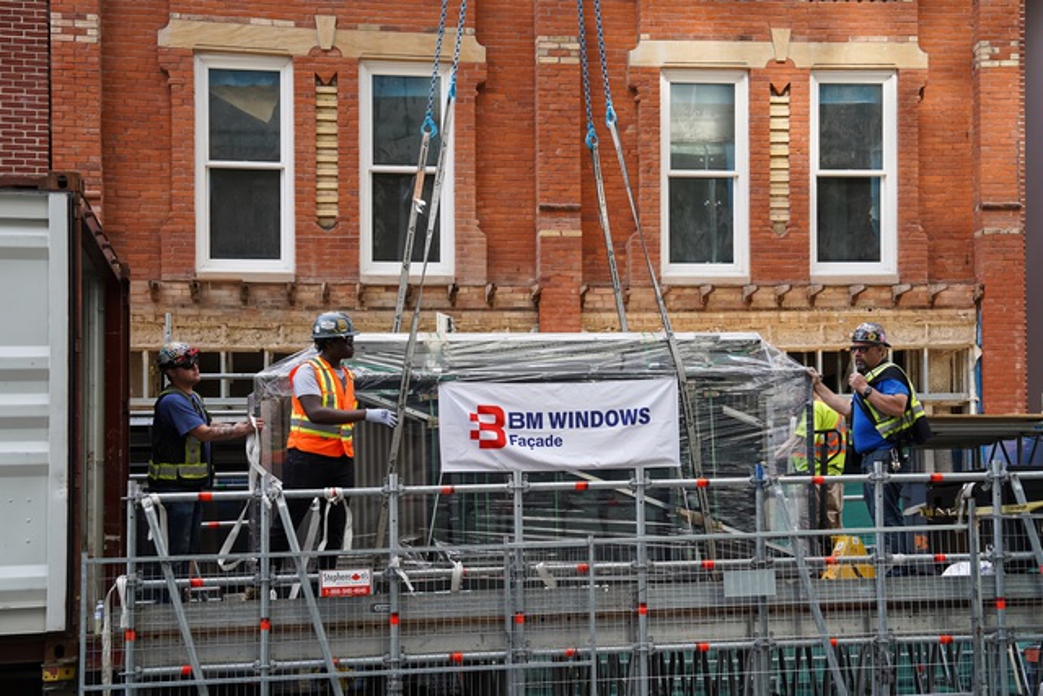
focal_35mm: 53
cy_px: 348
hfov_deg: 37.5
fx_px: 1536
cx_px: 522
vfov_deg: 25.5
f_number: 4
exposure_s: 1/160
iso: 125
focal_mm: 53
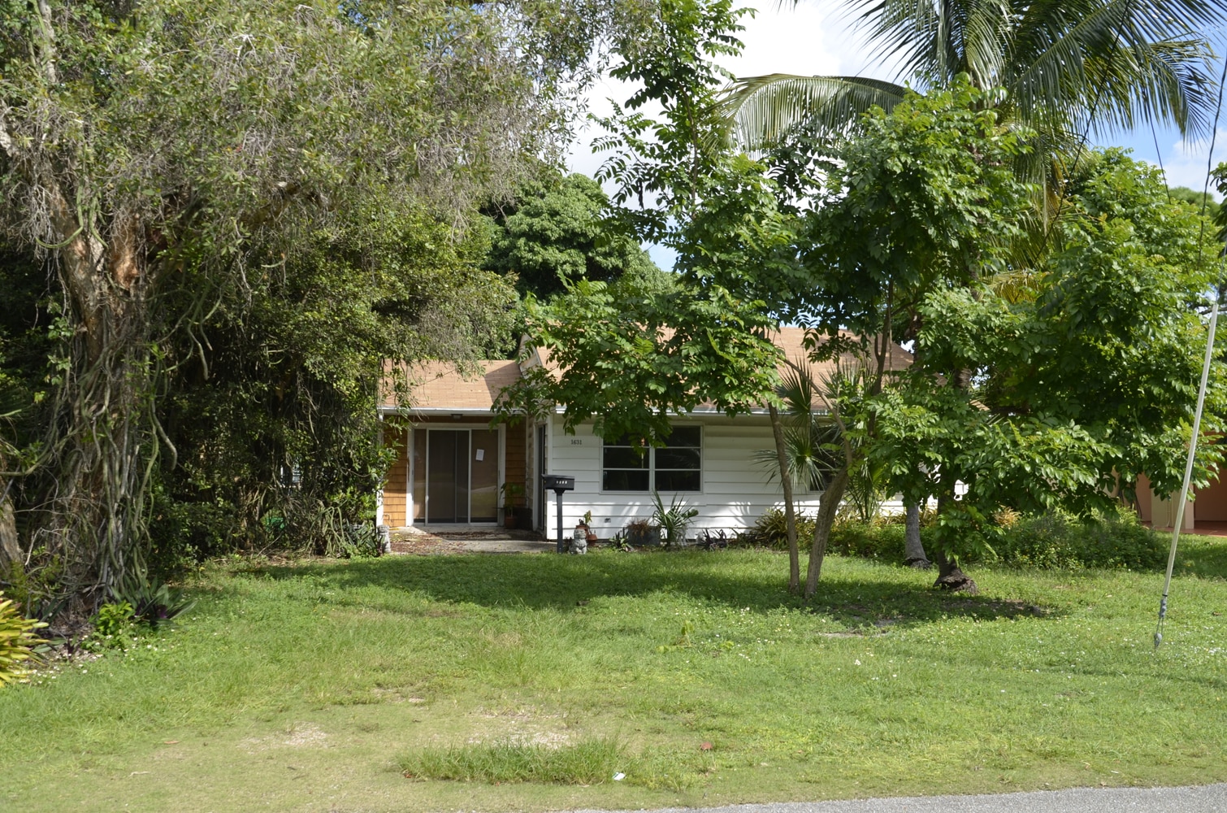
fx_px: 1173
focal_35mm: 34
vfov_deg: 38.2
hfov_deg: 55.2
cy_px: 406
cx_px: 614
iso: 140
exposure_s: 1/250
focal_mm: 23
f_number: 8
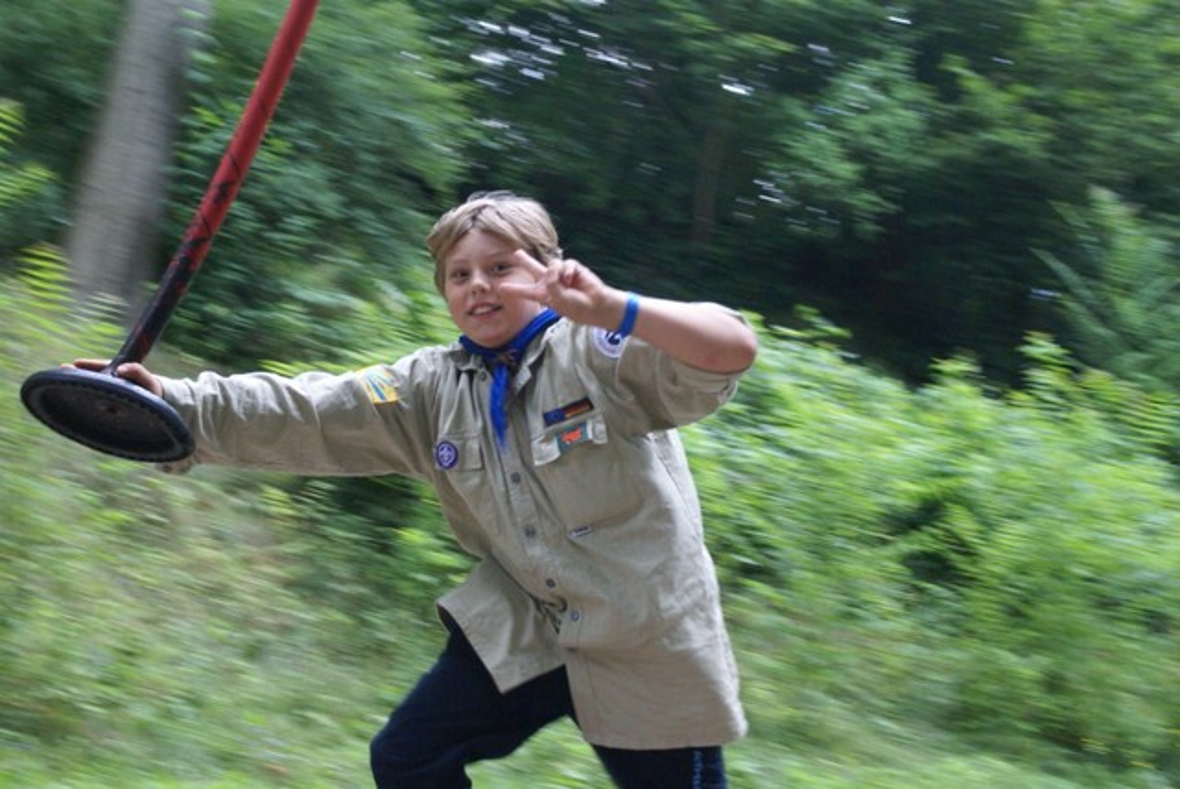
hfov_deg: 29.8
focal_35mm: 68
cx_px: 590
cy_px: 394
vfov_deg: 20.2
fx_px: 2214
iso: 800
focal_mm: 45
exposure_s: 1/80
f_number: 5.6
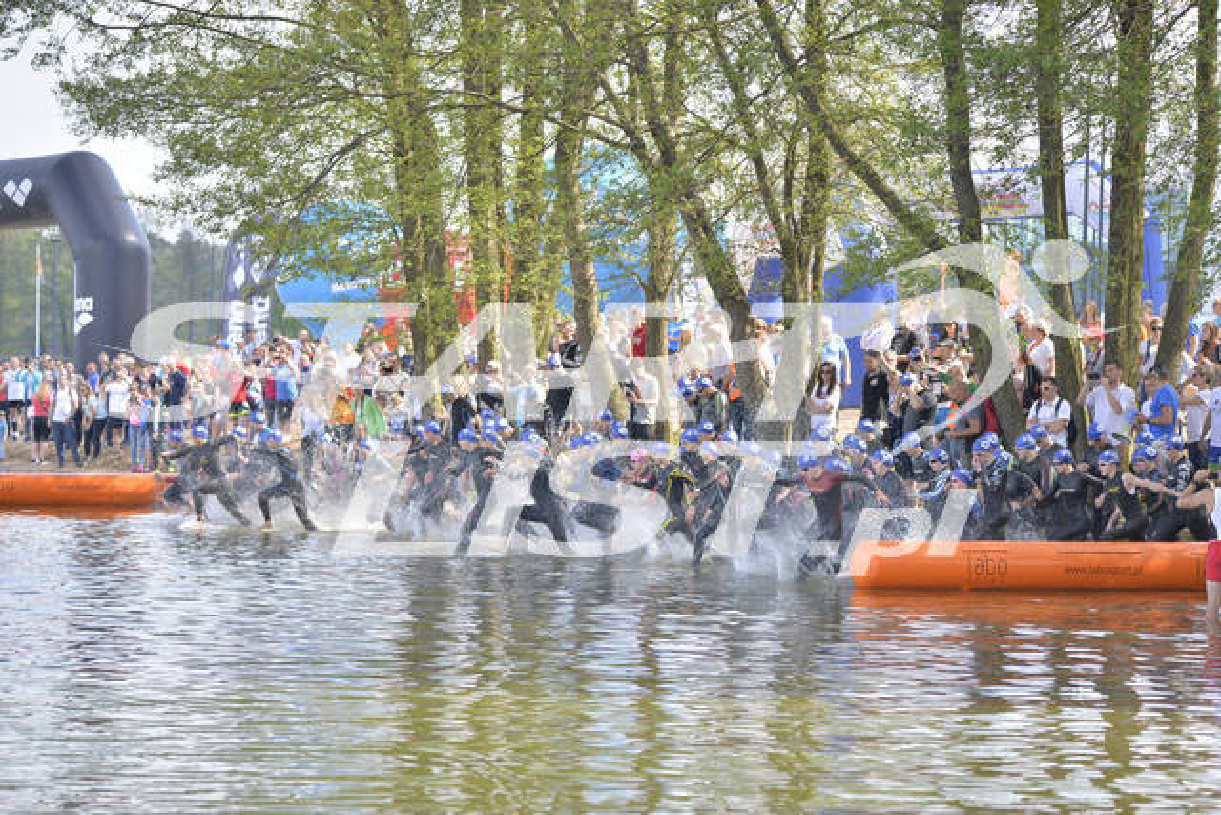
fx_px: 5088
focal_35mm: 150
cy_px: 408
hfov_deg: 13.7
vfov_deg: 9.2
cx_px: 610
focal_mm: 150
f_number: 5.6
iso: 800
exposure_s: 1/1600
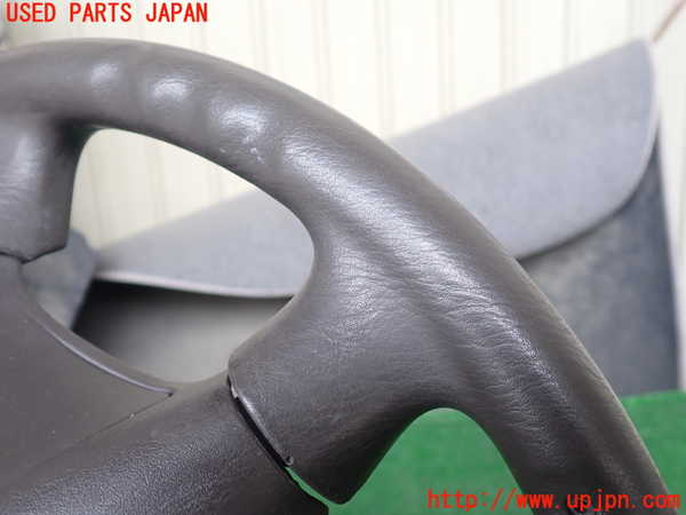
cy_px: 258
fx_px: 595
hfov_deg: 60.0
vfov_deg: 46.8
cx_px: 343
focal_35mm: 30
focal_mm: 5.4
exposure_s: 1/60
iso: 160
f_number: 2.3
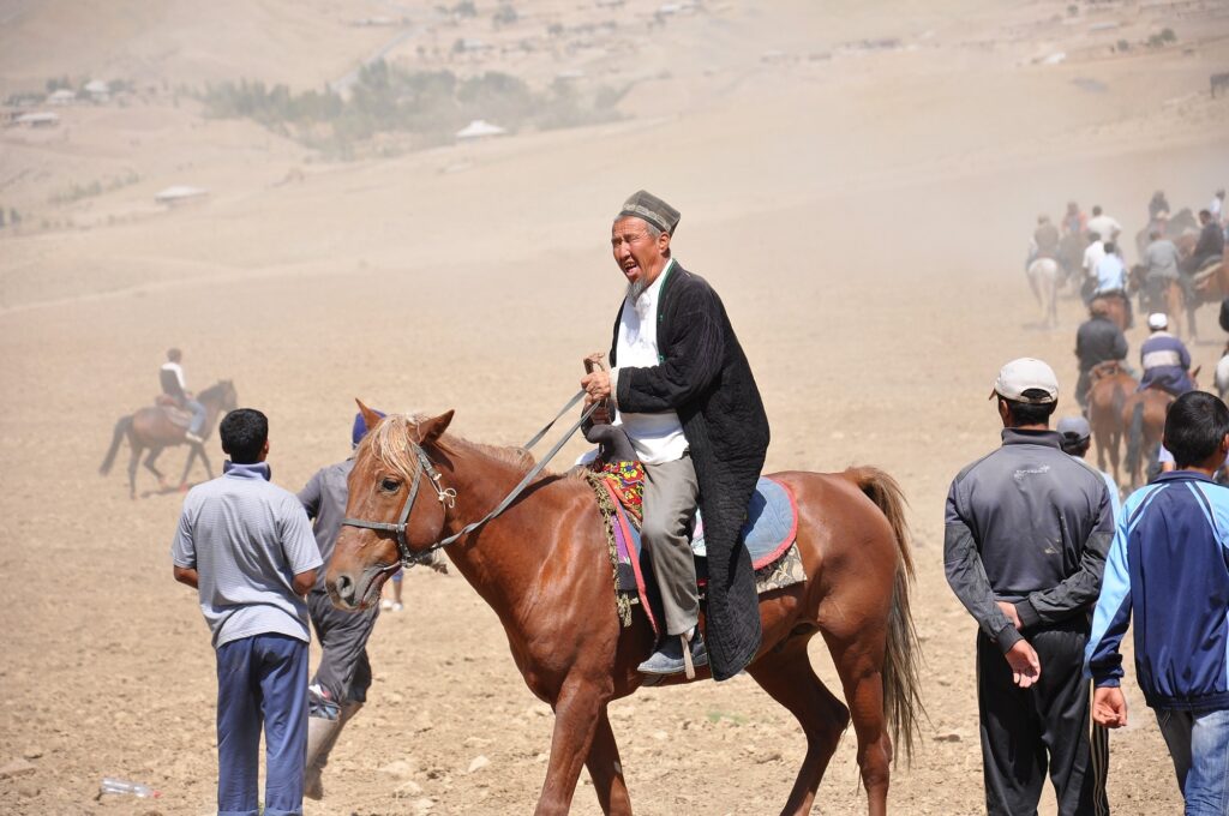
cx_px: 614
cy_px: 408
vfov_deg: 8.7
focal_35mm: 158
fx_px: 5370
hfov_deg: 13.1
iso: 200
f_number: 6.3
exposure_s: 1/640
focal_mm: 105
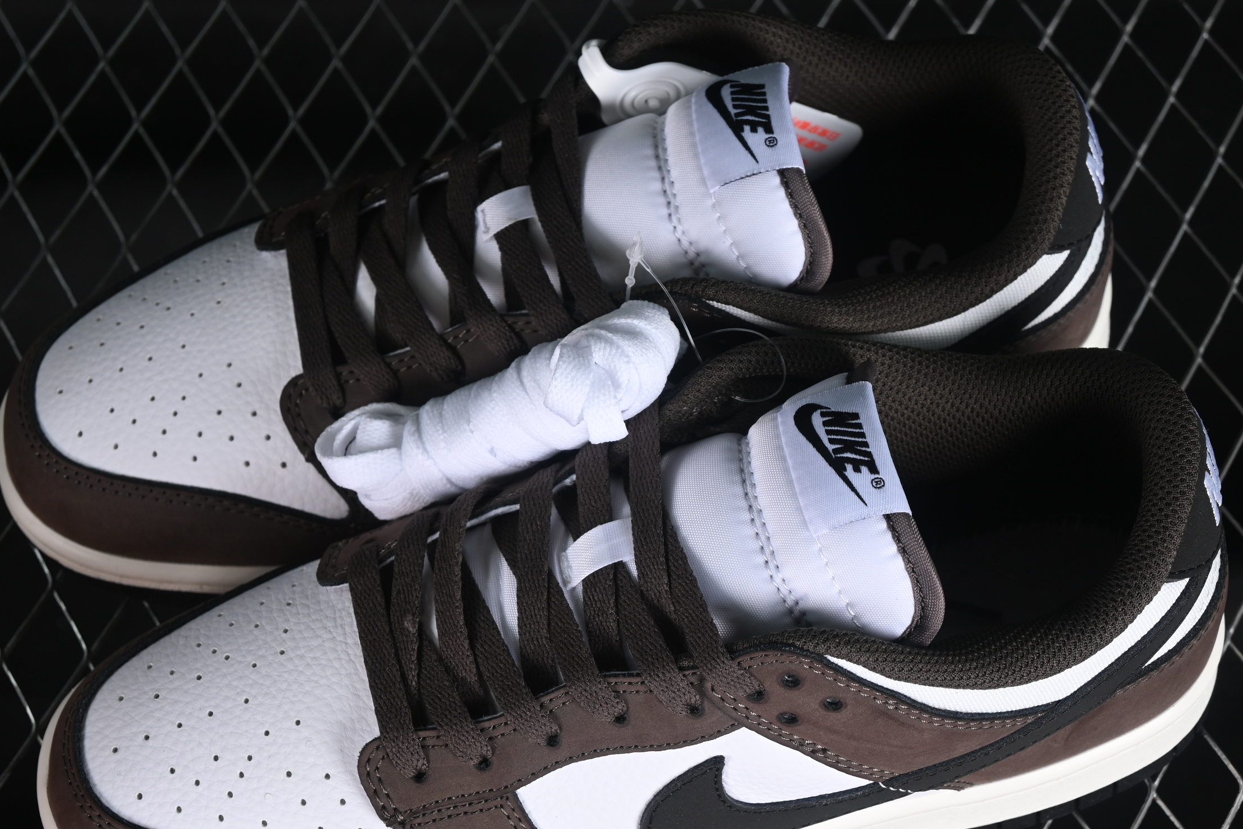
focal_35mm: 94
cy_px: 499
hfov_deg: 21.7
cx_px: 623
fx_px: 3246
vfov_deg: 14.5
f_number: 6.3
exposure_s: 1/60
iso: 160
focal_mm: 50
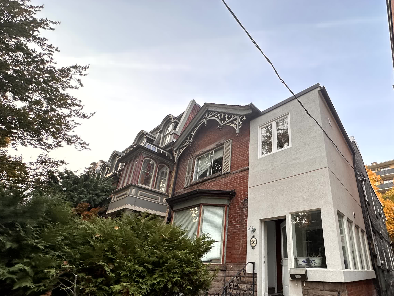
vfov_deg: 70.2
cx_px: 252
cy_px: 190
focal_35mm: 18
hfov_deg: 85.6
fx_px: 205
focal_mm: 2.22
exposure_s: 1/121
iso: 100
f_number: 2.2
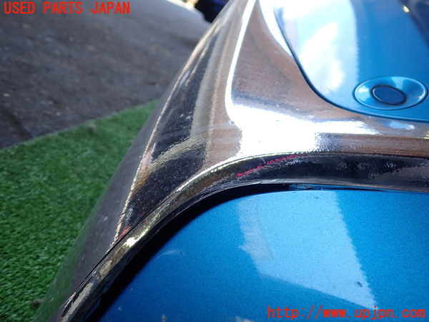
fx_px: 372
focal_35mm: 30
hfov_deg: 60.0
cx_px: 214
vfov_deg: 46.8
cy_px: 161
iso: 100
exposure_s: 1/160
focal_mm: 5.4
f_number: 2.3
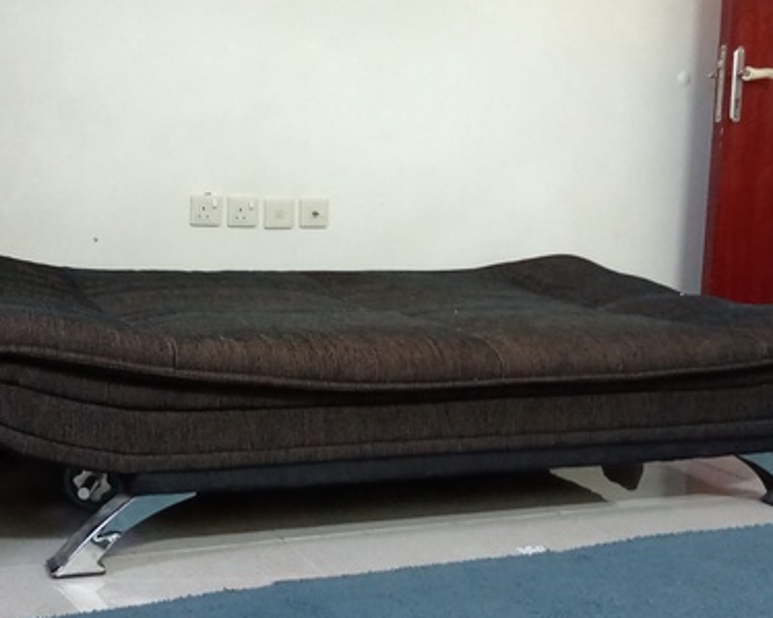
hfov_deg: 38.0
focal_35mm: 49
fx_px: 1121
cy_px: 286
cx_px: 364
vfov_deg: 30.8
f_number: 1.8
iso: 800
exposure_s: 1/20
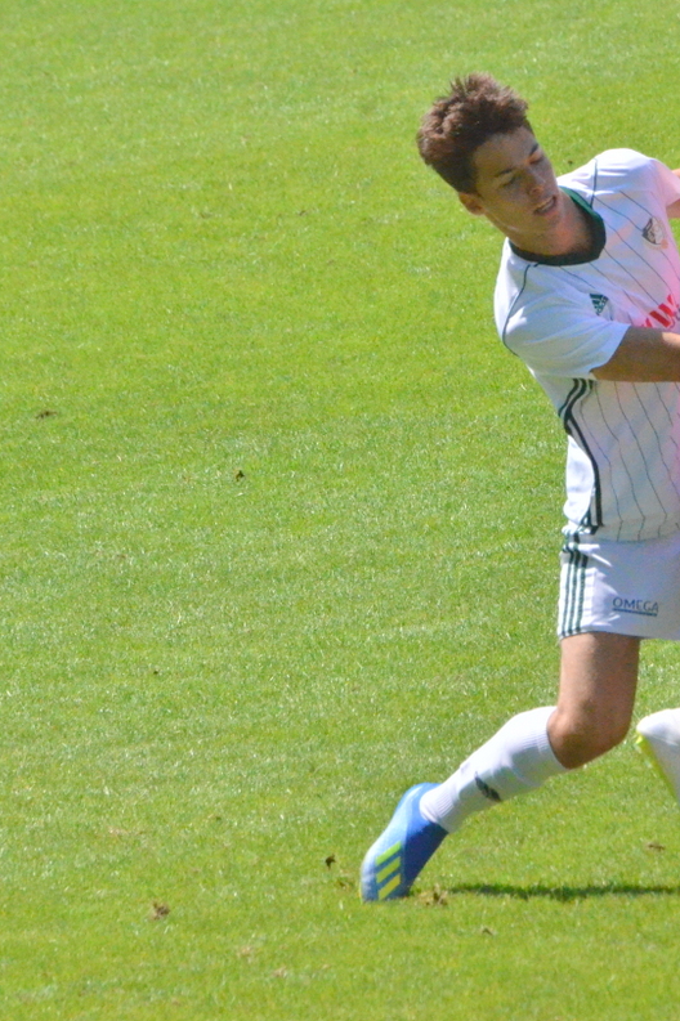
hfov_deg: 2.0
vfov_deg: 3.0
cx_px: 612
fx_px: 19282
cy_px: 510
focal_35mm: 680
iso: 6400
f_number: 13
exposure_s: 1/8000
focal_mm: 300
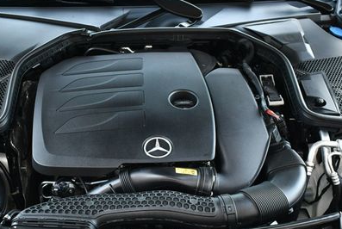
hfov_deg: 34.4
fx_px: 552
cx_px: 146
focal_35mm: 58
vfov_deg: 23.4
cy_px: 151
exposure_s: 1/200
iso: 800
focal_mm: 18
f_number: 3.5
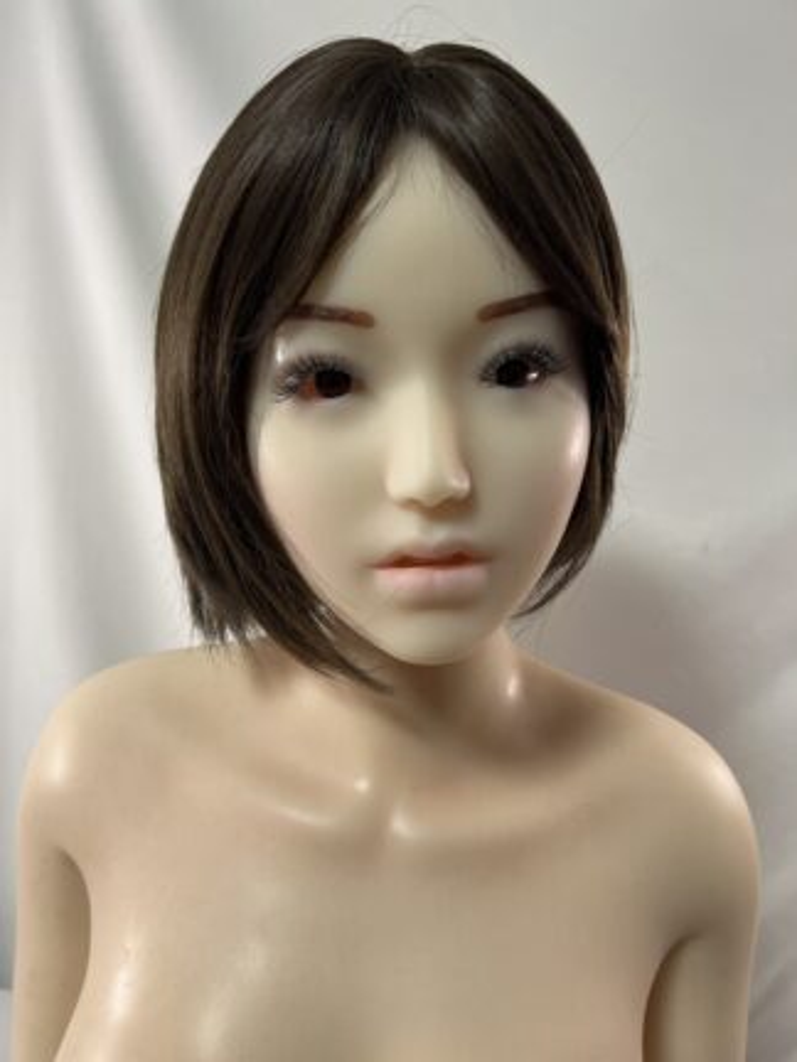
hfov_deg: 53.1
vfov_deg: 67.3
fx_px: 798
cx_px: 398
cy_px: 531
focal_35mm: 26
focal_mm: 5.7
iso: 125
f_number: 1.5
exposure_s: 1/106
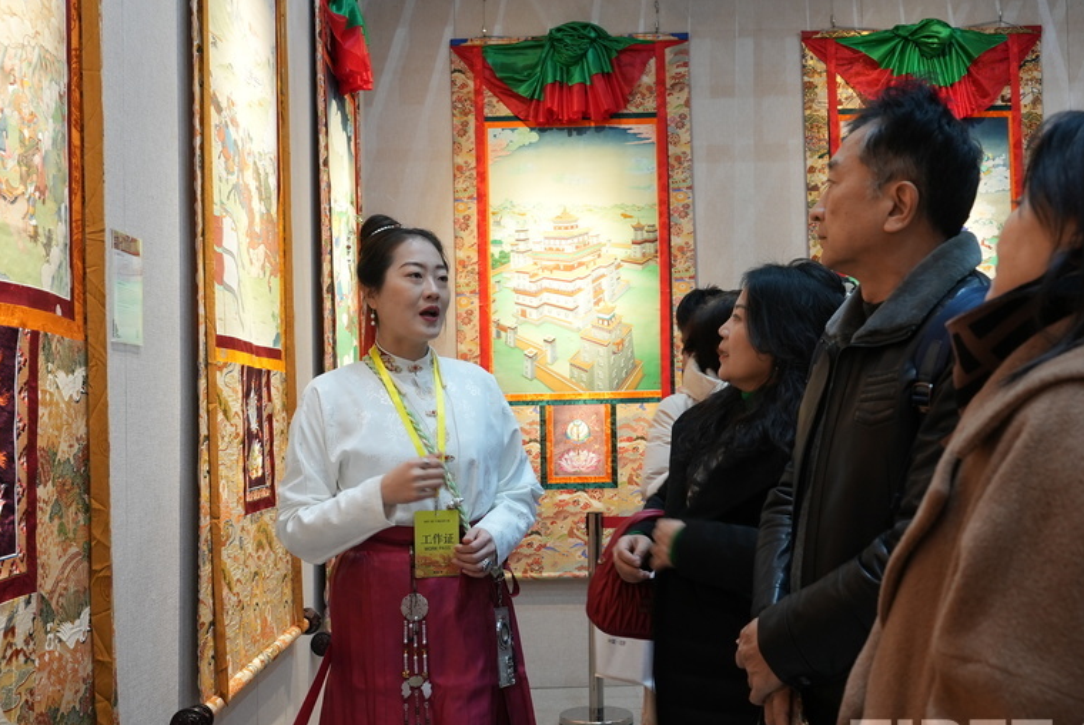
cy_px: 367
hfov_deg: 49.5
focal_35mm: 39
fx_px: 1175
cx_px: 558
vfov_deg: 34.3
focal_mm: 33
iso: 1600
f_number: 6.3
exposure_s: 1/50
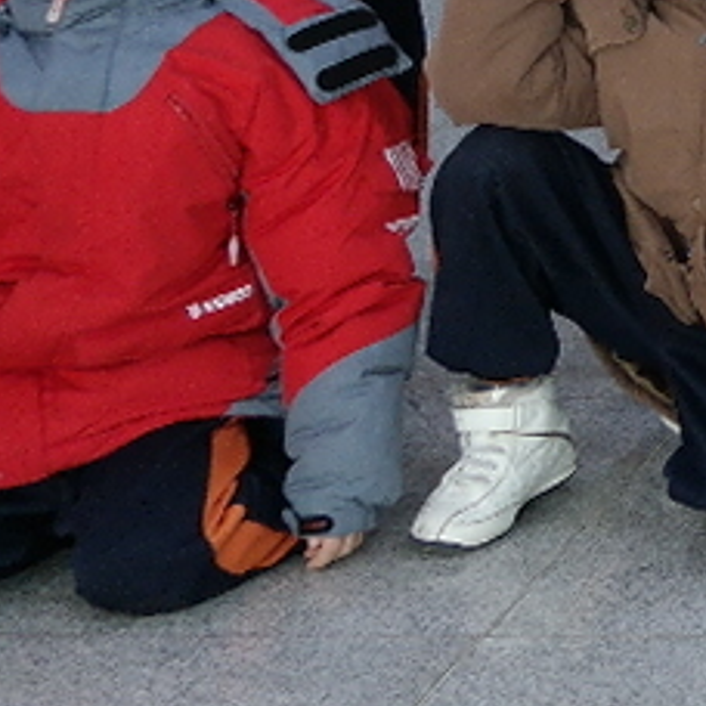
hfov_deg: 7.8
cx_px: 2130
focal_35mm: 193
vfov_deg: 8.7
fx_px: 4453
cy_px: -613
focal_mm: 20
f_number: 3.5
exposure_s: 1/40
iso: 400
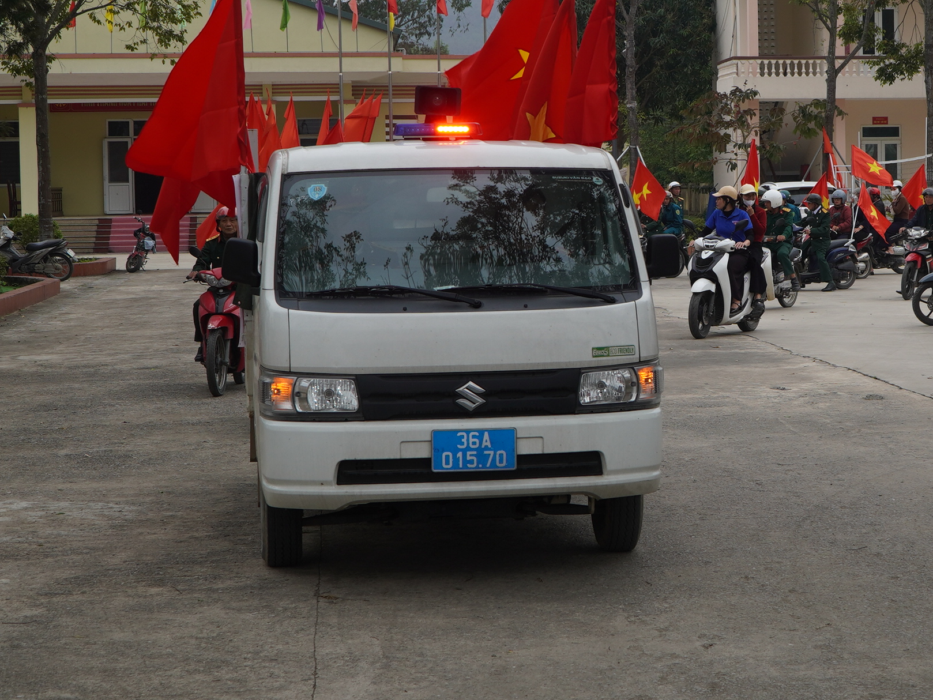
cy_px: 293
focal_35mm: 75
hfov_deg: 25.6
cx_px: 710
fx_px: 2022
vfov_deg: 19.6
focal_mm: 28
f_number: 6.3
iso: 100
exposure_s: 1/160
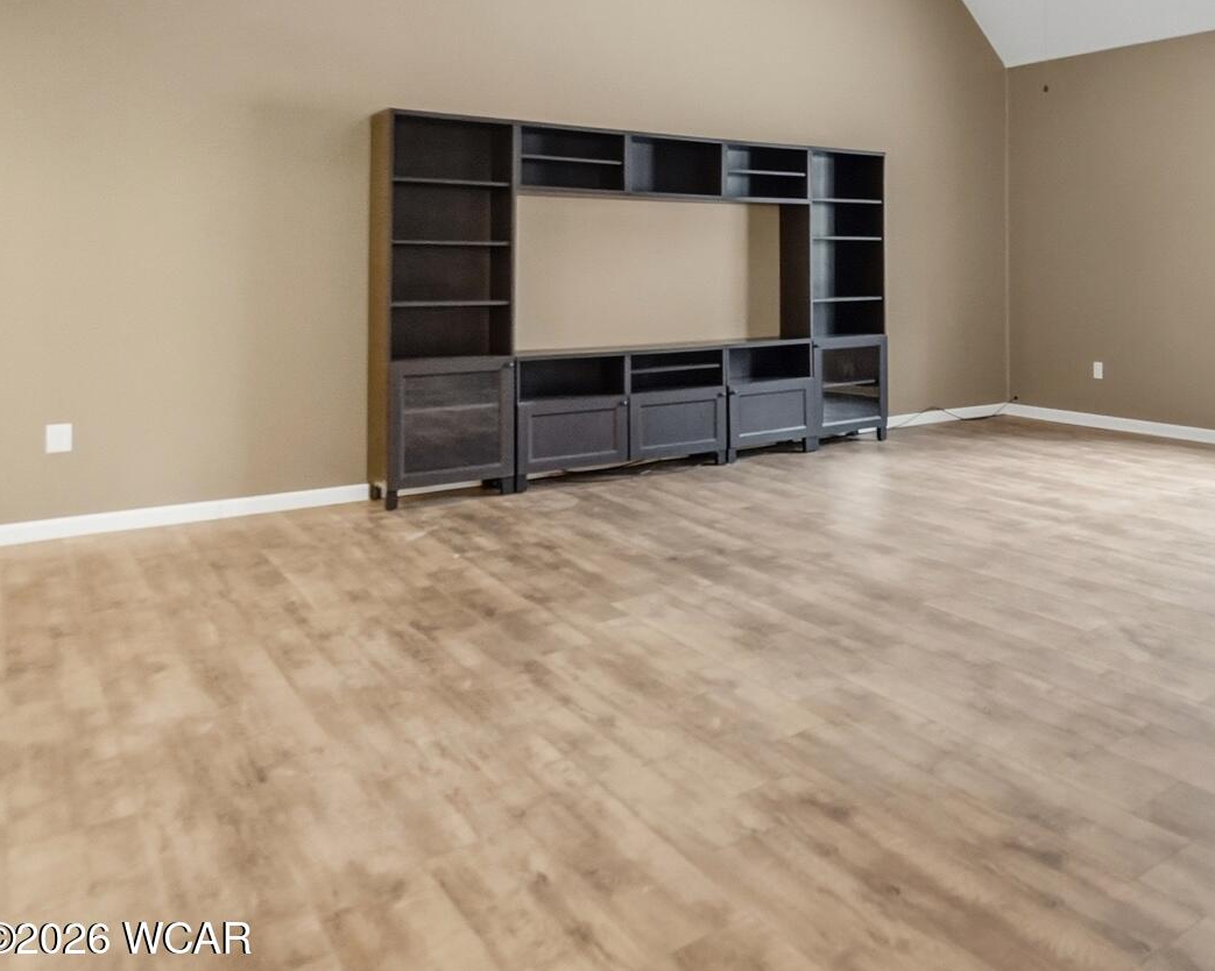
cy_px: 233
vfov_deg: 50.8
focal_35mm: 27
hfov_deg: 53.9
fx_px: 971
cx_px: 1142
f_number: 5.6
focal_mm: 10
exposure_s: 1/45
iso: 125
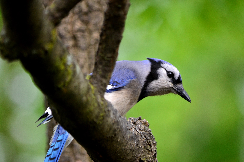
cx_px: 122
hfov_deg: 4.6
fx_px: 3043
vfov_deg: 3.0
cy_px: 81
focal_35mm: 450
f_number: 5.6
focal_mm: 300
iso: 800
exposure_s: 1/320
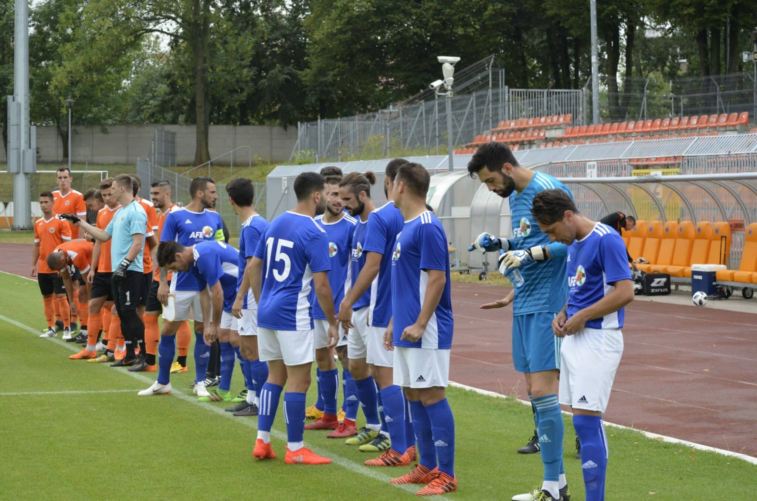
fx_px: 1731
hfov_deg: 24.7
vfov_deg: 16.5
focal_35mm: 82
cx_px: 378
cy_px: 250
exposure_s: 1/125
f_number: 5.6
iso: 200
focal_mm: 55
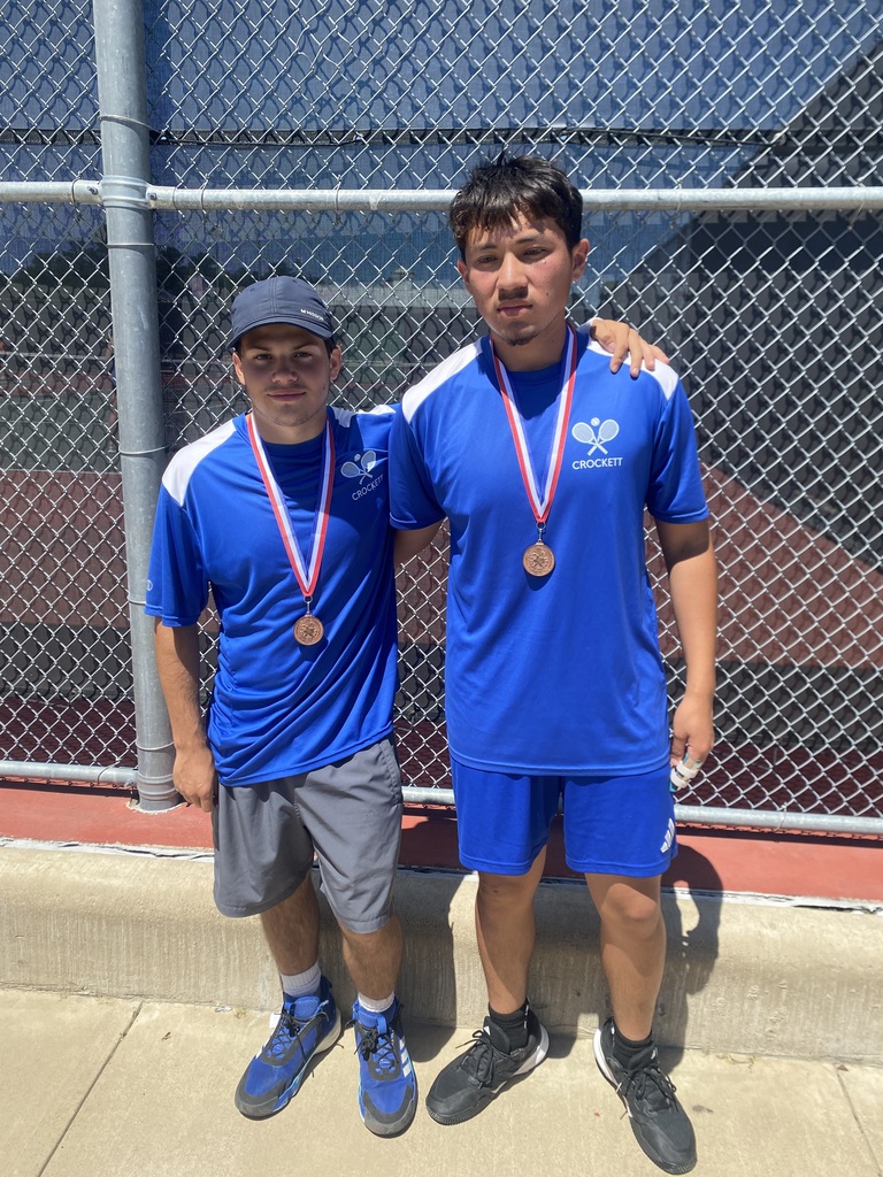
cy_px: 588
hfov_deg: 53.1
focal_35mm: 26
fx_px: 884
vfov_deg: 67.3
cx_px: 442
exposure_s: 1/1701
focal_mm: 4.25
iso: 32
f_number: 1.8
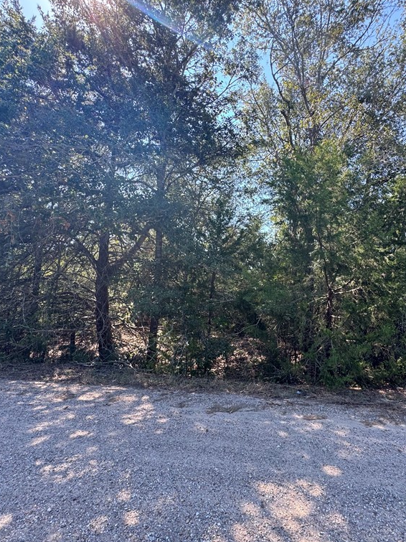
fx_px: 297
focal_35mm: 19
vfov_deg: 84.7
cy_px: 268
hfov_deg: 68.3
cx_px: 231
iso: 40
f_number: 2.2
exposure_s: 1/174
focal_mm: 2.22
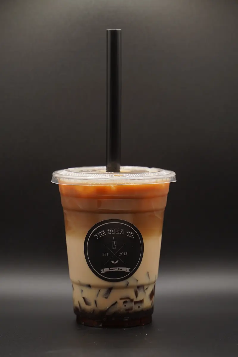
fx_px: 1011
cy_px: 178
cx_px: 119
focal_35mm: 102
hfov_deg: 13.4
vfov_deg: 20.0
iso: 400
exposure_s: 1/250
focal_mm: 68
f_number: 4.5
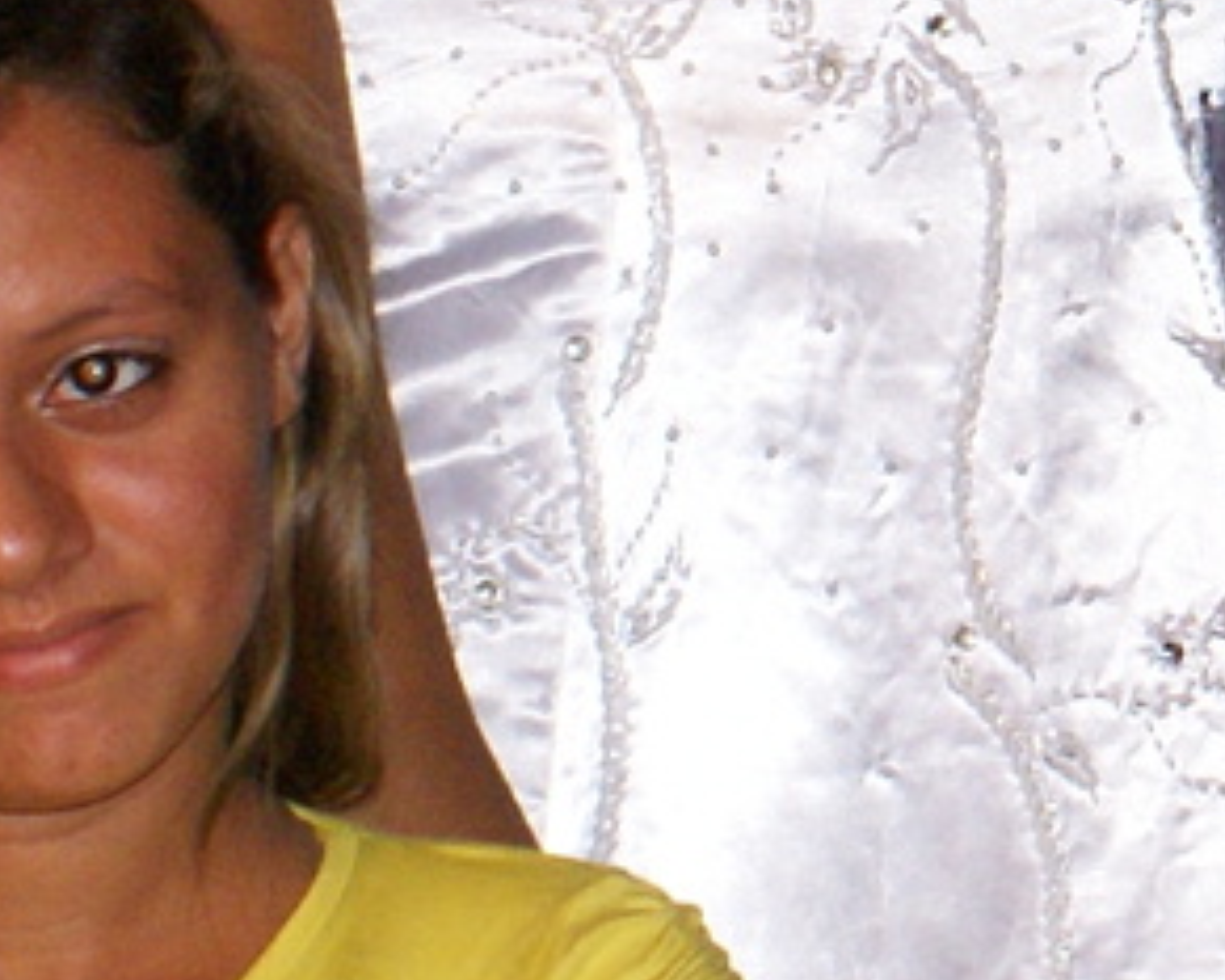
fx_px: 8849
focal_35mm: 244
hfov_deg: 7.8
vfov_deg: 6.3
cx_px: 1747
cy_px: -126
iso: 400
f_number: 5.6
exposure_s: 1/60
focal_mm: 26
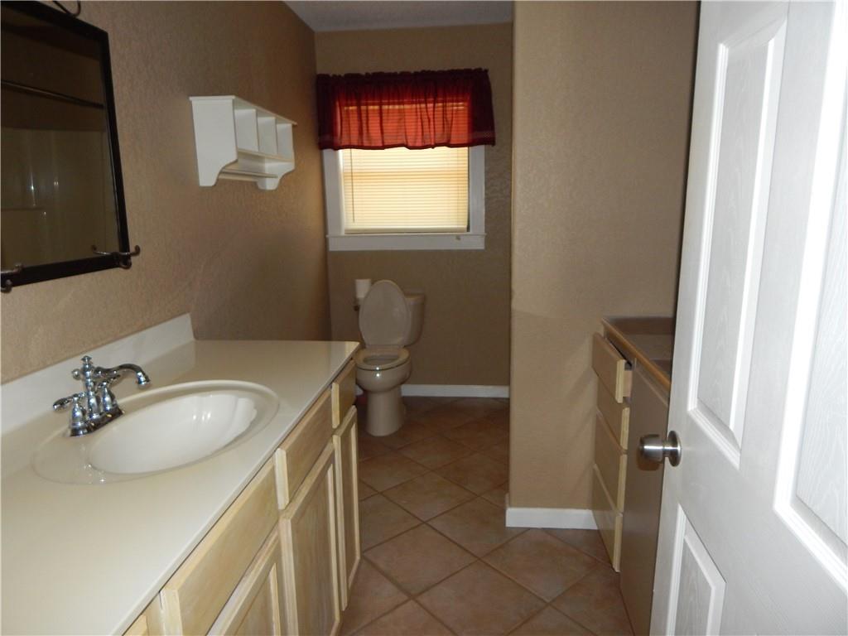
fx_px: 539
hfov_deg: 76.4
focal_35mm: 22
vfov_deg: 61.1
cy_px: 318
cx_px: 424
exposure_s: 1/30
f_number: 3
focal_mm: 4
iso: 200
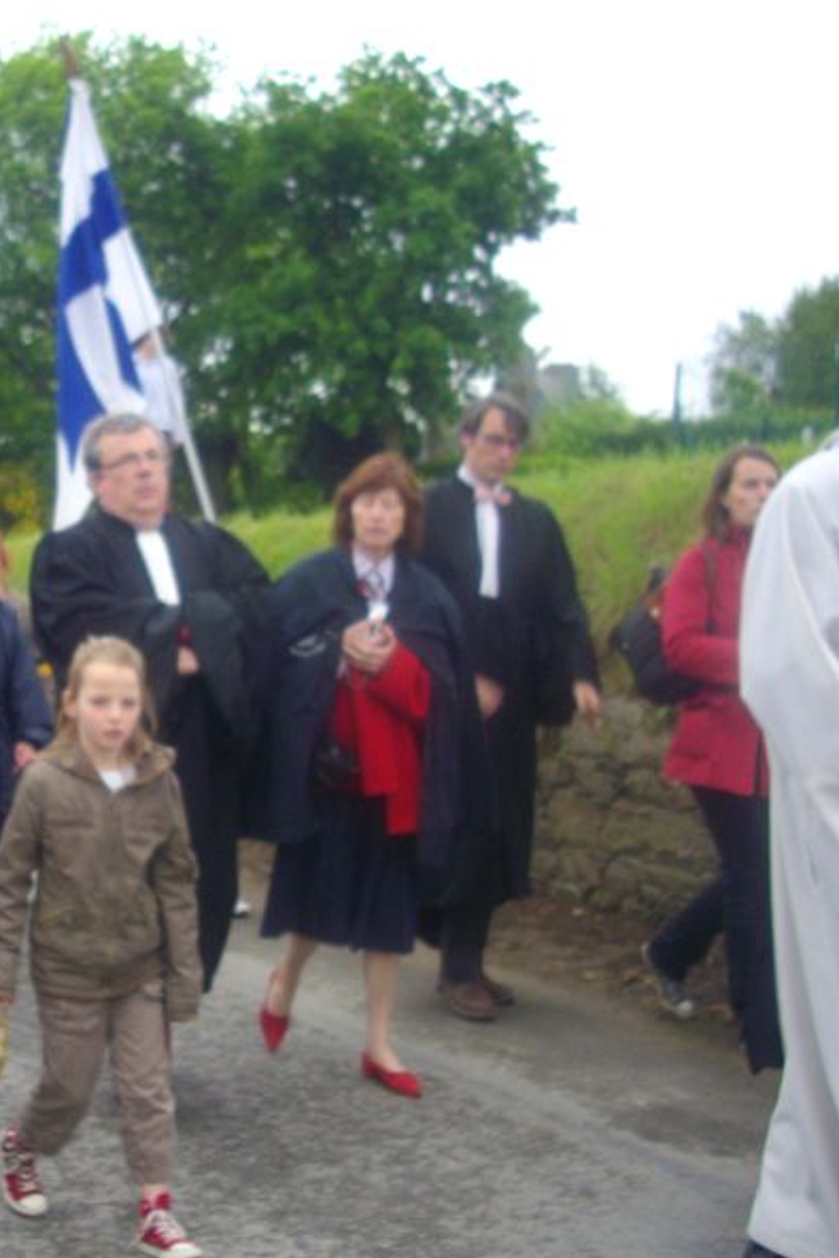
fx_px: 1817
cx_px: 25
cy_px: 631
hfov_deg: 24.9
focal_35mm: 52
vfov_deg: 38.2
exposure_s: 1/60
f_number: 5.6
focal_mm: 6.2
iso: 100
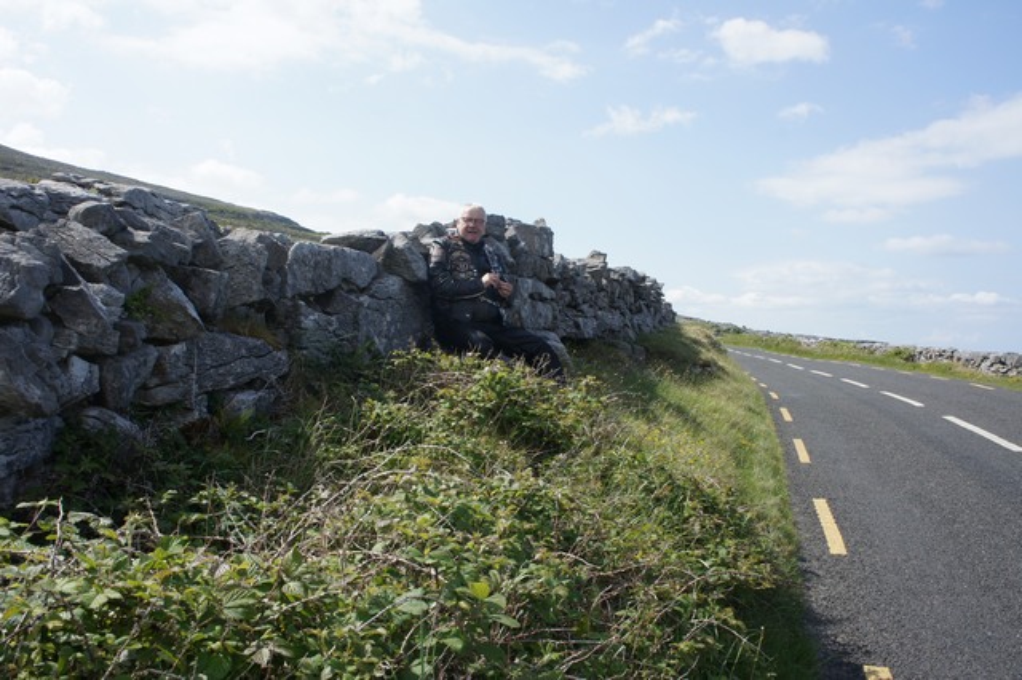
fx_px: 936
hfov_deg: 57.2
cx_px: 511
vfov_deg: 39.9
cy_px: 340
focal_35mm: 33
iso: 200
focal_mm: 22
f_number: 14
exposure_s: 1/125
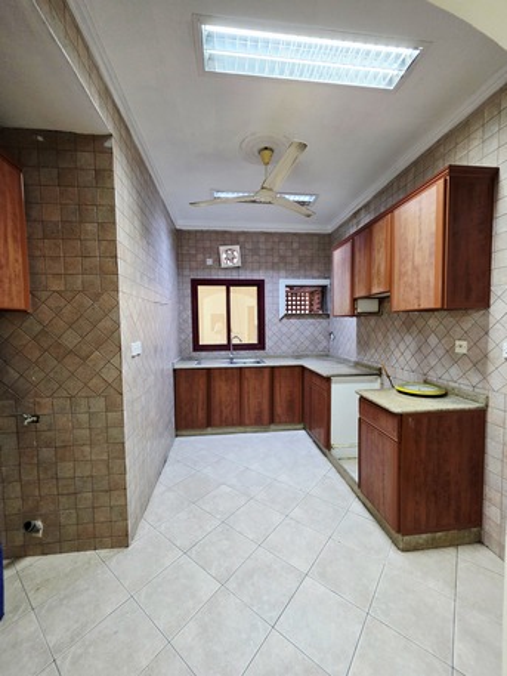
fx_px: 254
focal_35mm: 13
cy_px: 338
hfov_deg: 89.9
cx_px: 254
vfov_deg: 106.2
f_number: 1.9
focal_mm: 2.2
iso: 400
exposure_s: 1/50.3
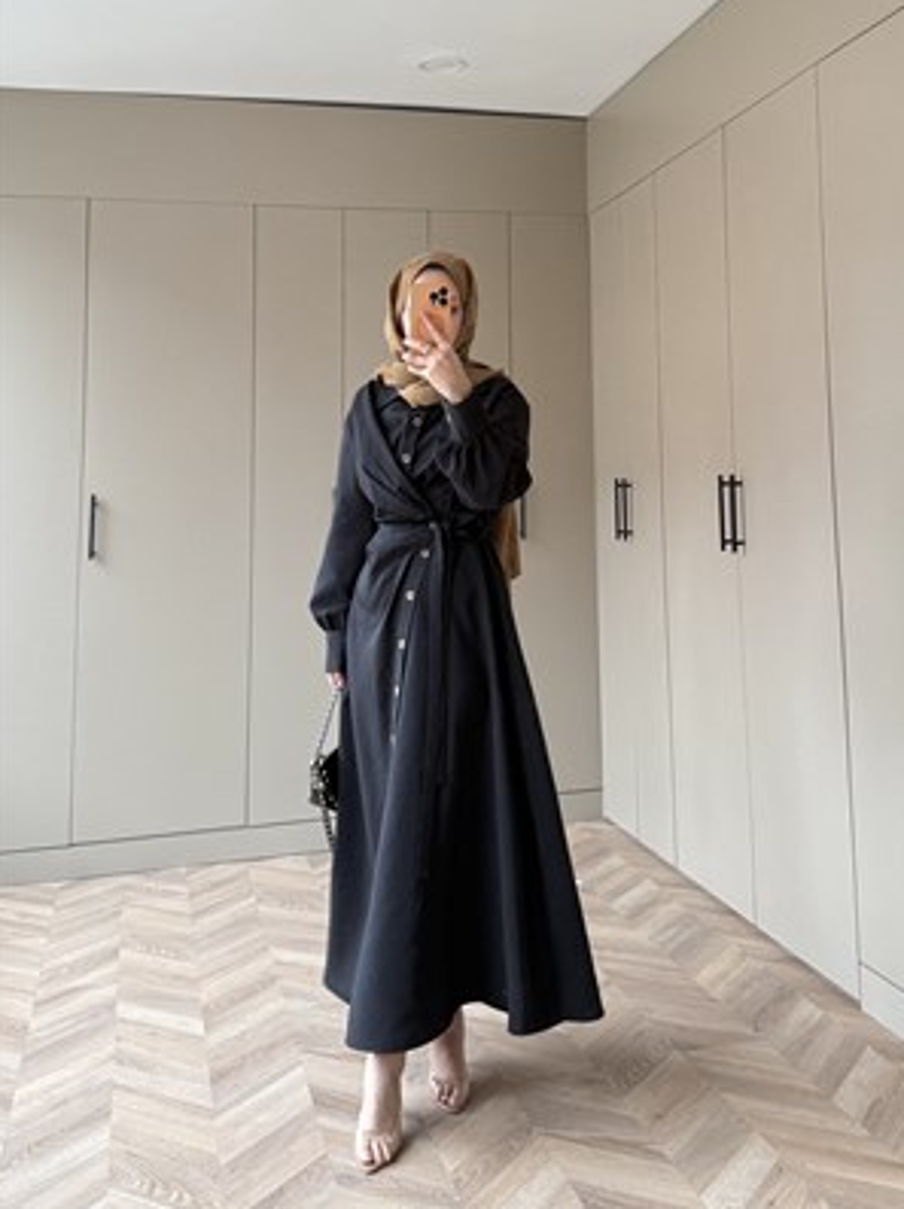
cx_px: 463
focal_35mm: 25
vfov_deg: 69.4
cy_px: 595
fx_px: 872
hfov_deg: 54.8
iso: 200
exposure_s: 1/66
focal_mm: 6.76
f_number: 1.78
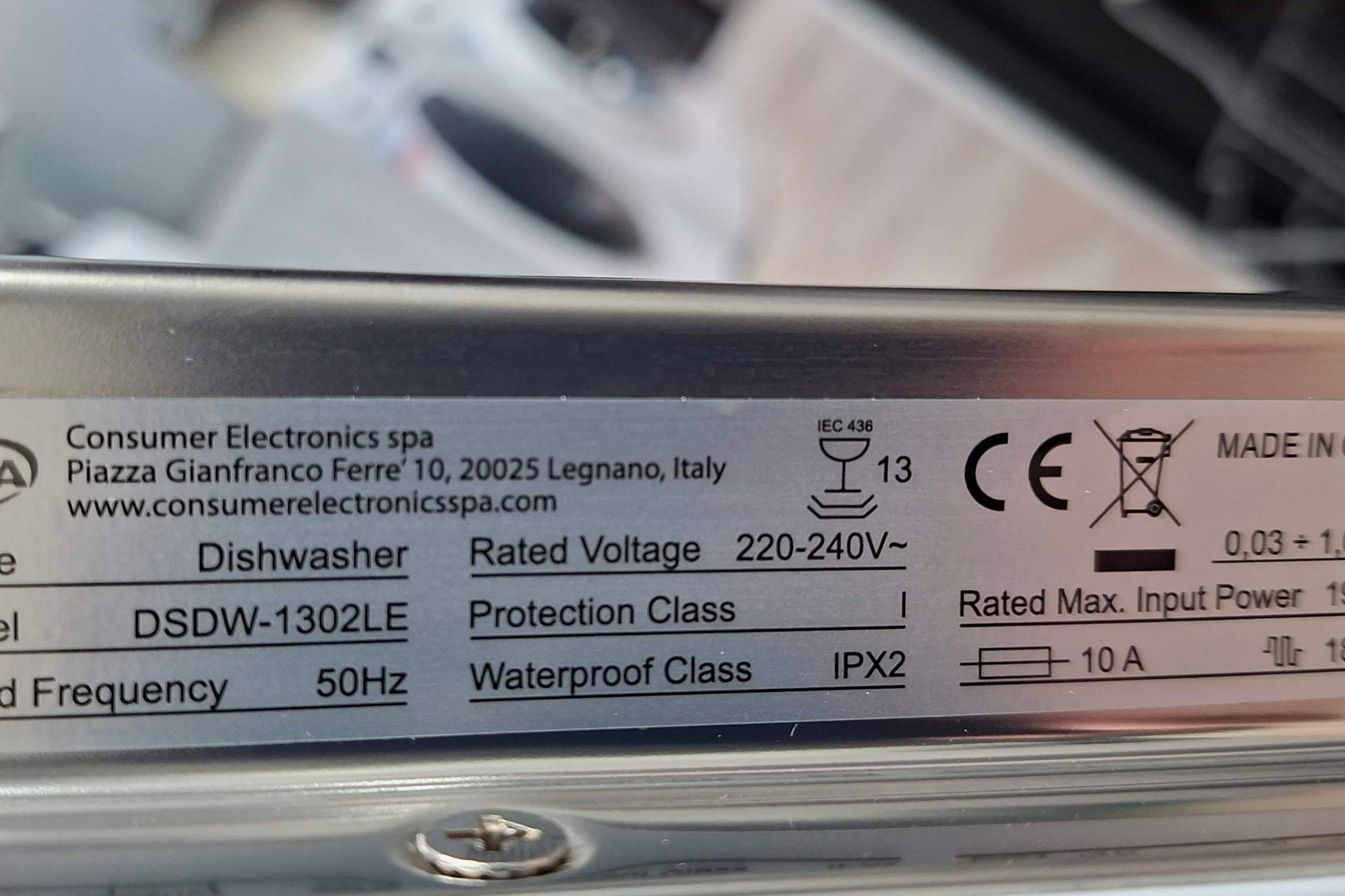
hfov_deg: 53.1
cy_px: 431
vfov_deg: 36.9
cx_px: 621
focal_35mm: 36
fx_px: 1345
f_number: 1.8
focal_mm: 5.54
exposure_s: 1/33
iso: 250
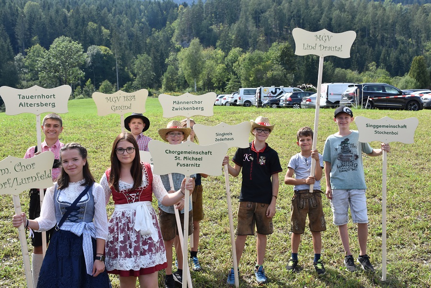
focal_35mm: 40
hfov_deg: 47.9
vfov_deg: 33.0
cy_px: 144
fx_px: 485
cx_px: 216
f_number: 10
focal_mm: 27
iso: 400
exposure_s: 1/400
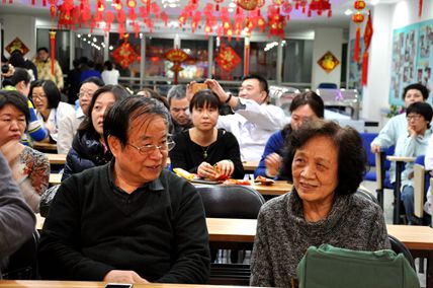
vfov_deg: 17.4
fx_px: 937
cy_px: 144
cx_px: 216
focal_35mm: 78
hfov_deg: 26.0
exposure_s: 1/13
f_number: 5
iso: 800
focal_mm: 52
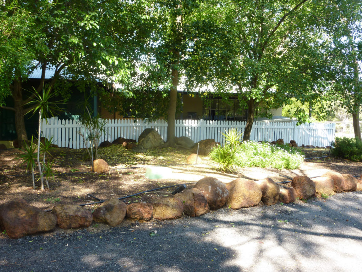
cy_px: 136
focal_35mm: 40
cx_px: 181
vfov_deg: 36.0
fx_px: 418
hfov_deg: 46.8
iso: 80
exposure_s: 1/50
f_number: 3.6
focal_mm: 6.5
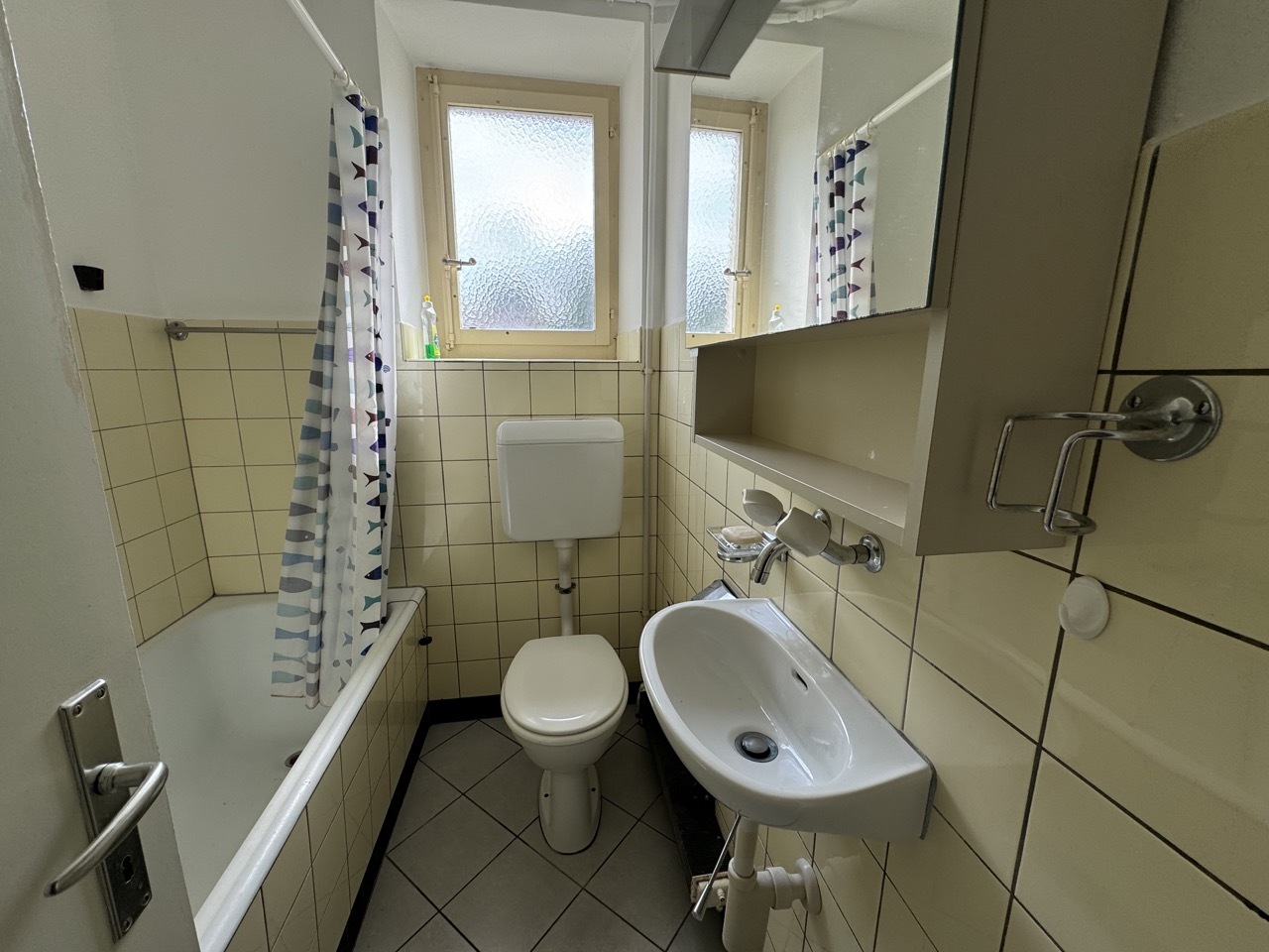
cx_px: 634
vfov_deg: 85.7
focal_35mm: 14
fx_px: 513
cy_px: 476
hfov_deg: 102.1
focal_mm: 2.22
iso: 40
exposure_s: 1/143
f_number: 2.2
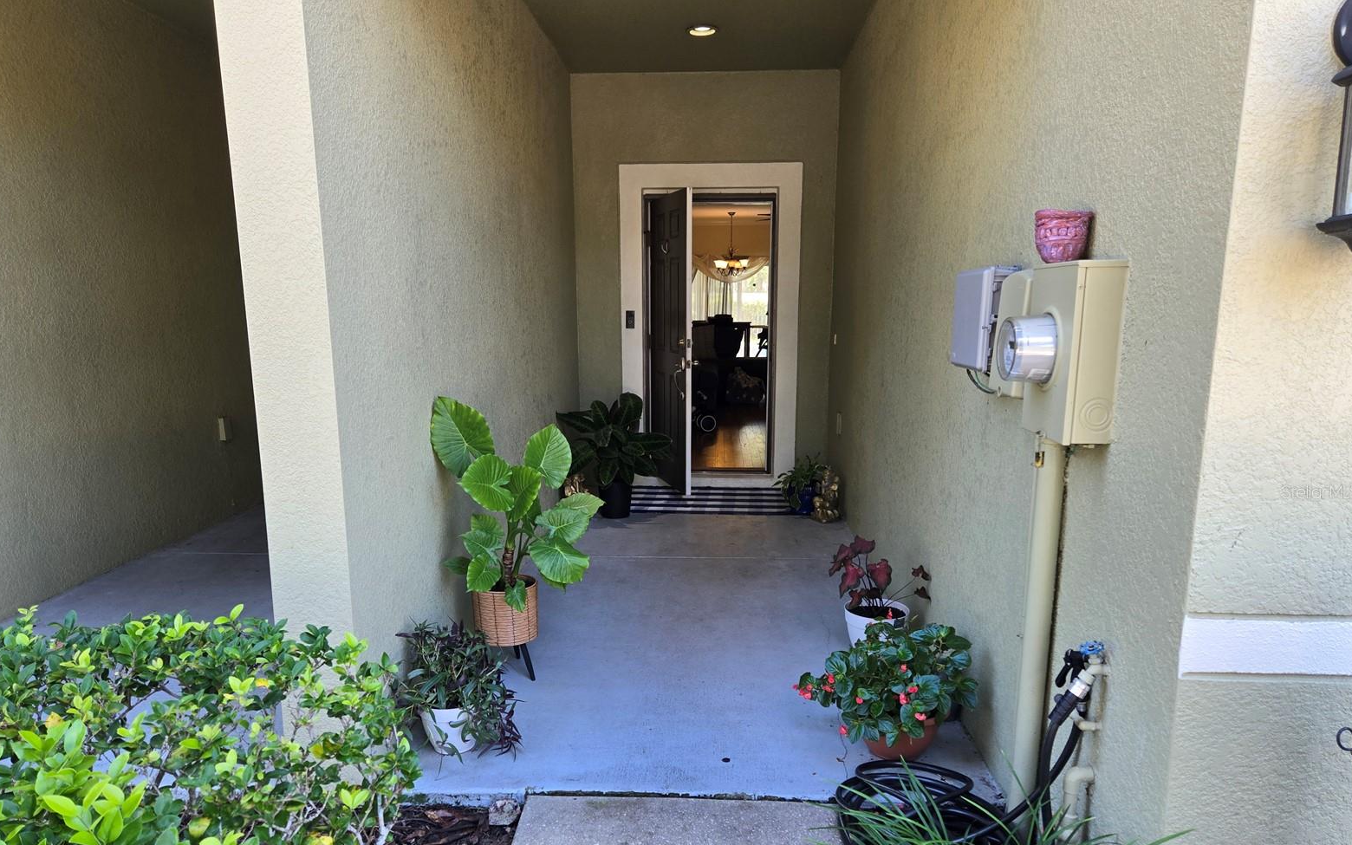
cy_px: 491
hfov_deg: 72.5
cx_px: 670
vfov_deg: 49.1
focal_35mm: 25
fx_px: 921
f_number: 1.8
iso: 80
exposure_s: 1/180
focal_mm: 5.4
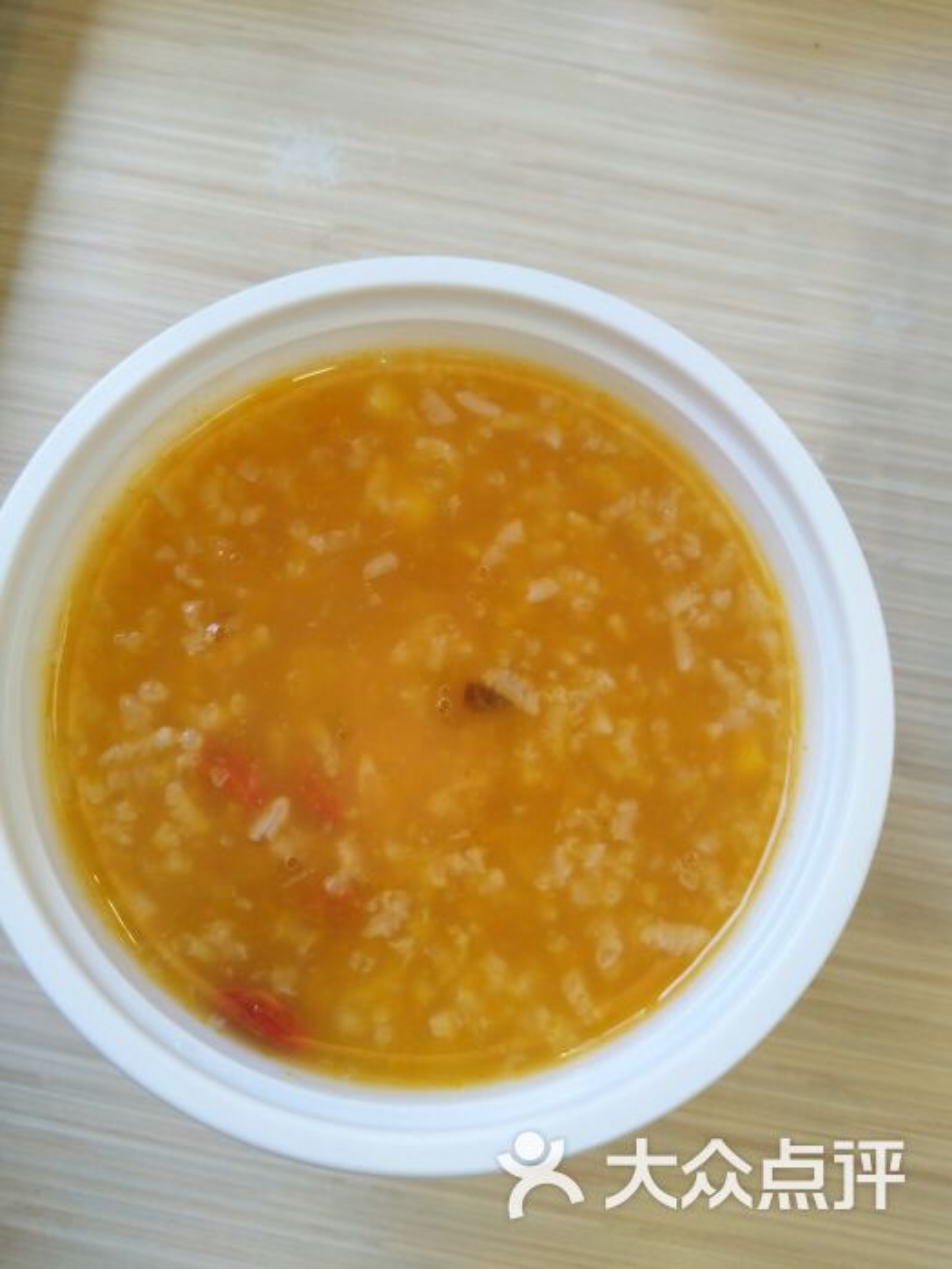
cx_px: 476
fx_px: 953
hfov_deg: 53.1
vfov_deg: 67.3
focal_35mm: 26
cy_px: 634
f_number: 2
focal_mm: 3.88
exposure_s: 1/50
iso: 64
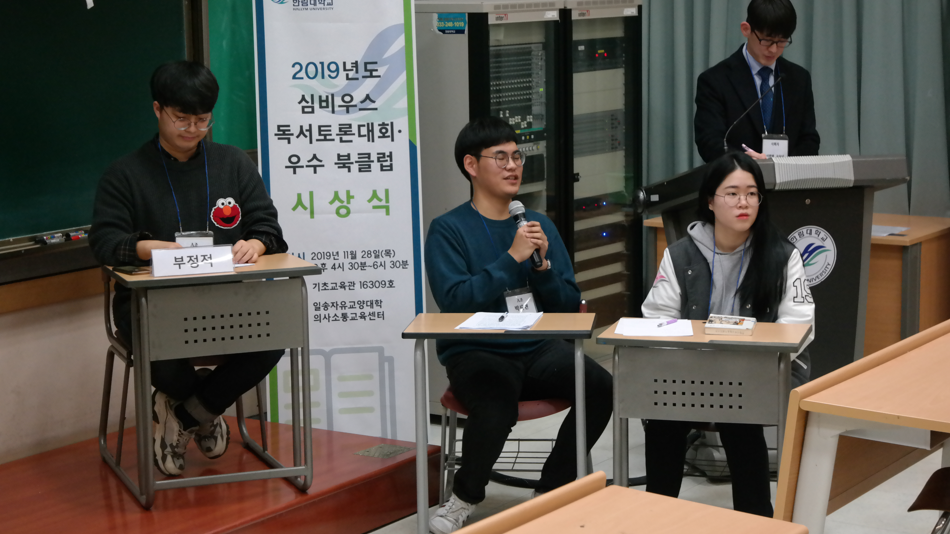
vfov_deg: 14.9
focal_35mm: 81
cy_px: 220
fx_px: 2040
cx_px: 475
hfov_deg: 26.2
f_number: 5.6
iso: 3200
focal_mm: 50
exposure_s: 1/80
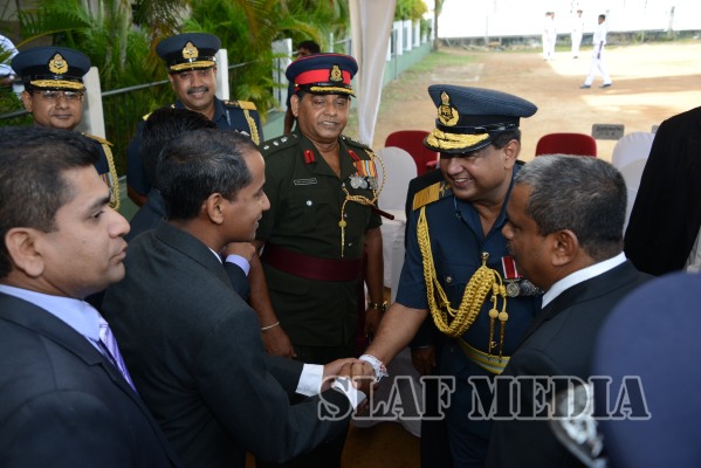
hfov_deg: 53.1
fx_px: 701
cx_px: 350
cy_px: 234
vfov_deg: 36.9
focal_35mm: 36
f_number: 5.6
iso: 400
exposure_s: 1/160
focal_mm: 36
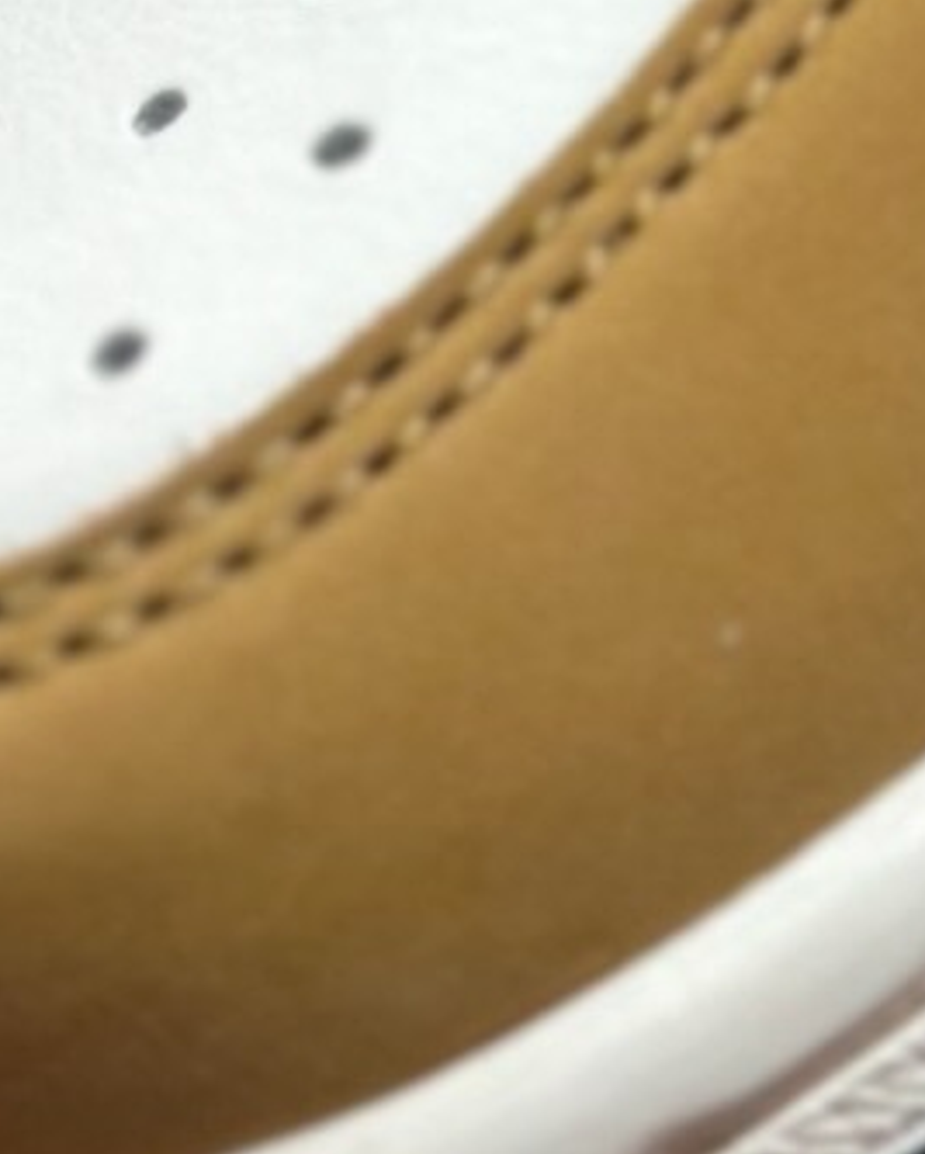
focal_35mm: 288
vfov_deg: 6.4
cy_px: -1449
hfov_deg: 5.3
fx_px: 9842
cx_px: 1573
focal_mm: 6.86
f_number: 1.78
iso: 80
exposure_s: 1/729
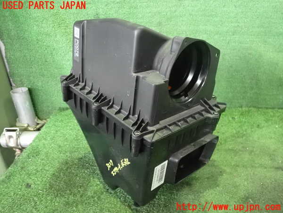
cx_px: 142
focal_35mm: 30
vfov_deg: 46.8
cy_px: 106
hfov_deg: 60.0
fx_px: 245
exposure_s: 1/50
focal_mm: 5.4
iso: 1600
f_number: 2.3
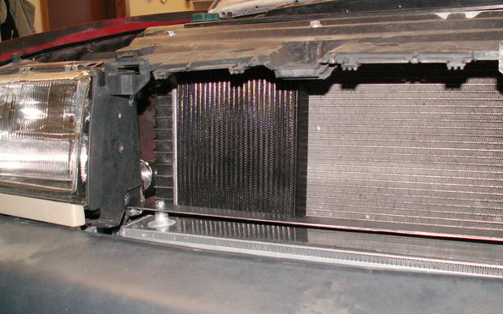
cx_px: 268
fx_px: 548
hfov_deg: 49.3
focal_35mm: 40
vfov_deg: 31.9
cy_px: 187
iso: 160
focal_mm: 5.86
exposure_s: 1/40
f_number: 2.8
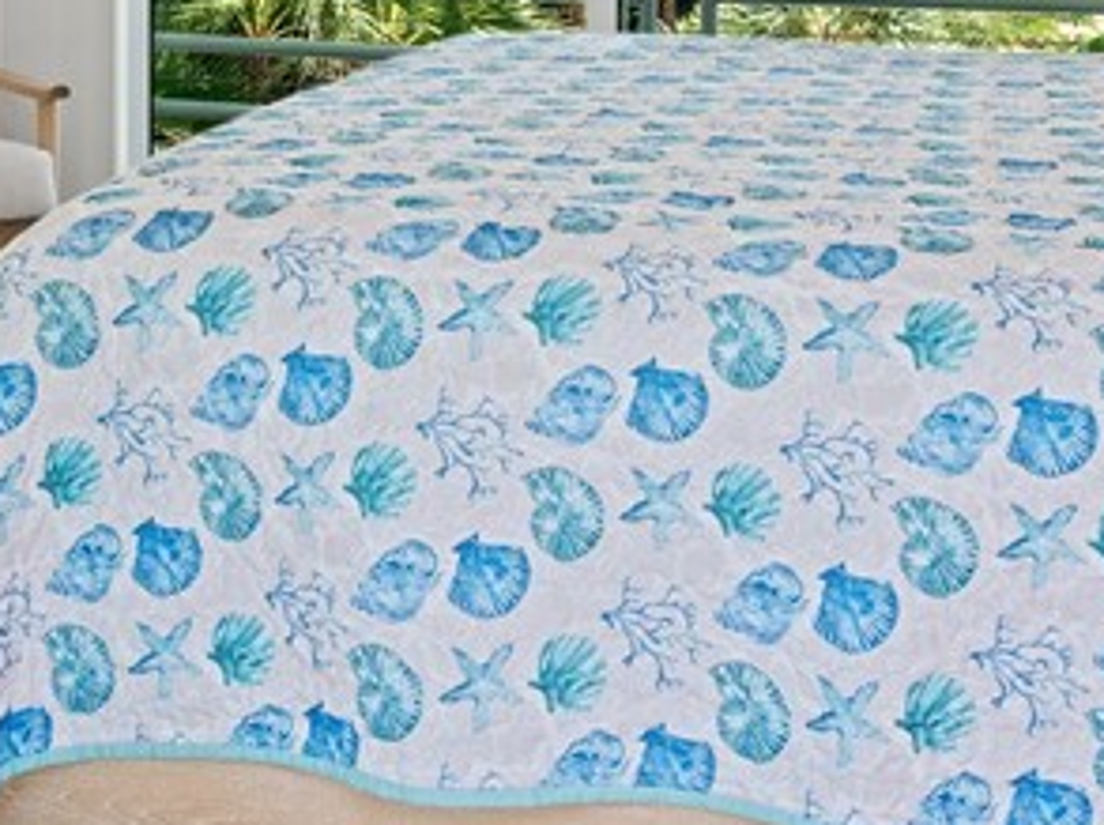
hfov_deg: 34.4
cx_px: 528
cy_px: -121
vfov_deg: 24.1
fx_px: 1784
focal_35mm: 56
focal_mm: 8
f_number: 7.1
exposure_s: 1/8
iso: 200
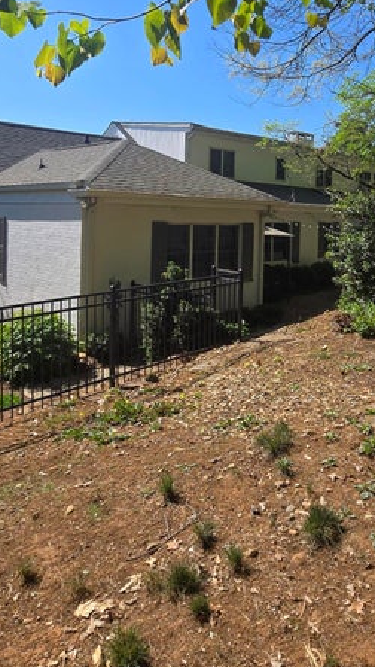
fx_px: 477
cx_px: 243
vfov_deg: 68.0
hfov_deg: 42.4
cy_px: 225
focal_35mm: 27
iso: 50
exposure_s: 1/2296
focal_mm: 2.2
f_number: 2.2
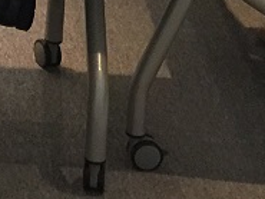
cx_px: -236
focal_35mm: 188
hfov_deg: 9.9
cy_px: -299
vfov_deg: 7.3
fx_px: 1440
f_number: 2.2
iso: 125
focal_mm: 4.15
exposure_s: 1/15
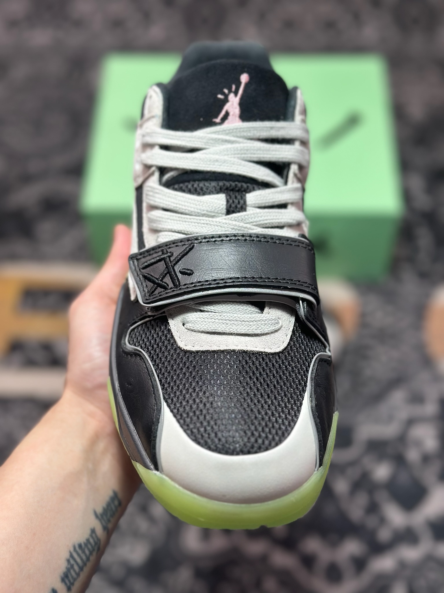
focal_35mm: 48
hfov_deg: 30.3
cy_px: 296
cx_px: 222
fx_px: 821
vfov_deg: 39.7
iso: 80
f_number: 1.78
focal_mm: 6.86
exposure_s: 1/499
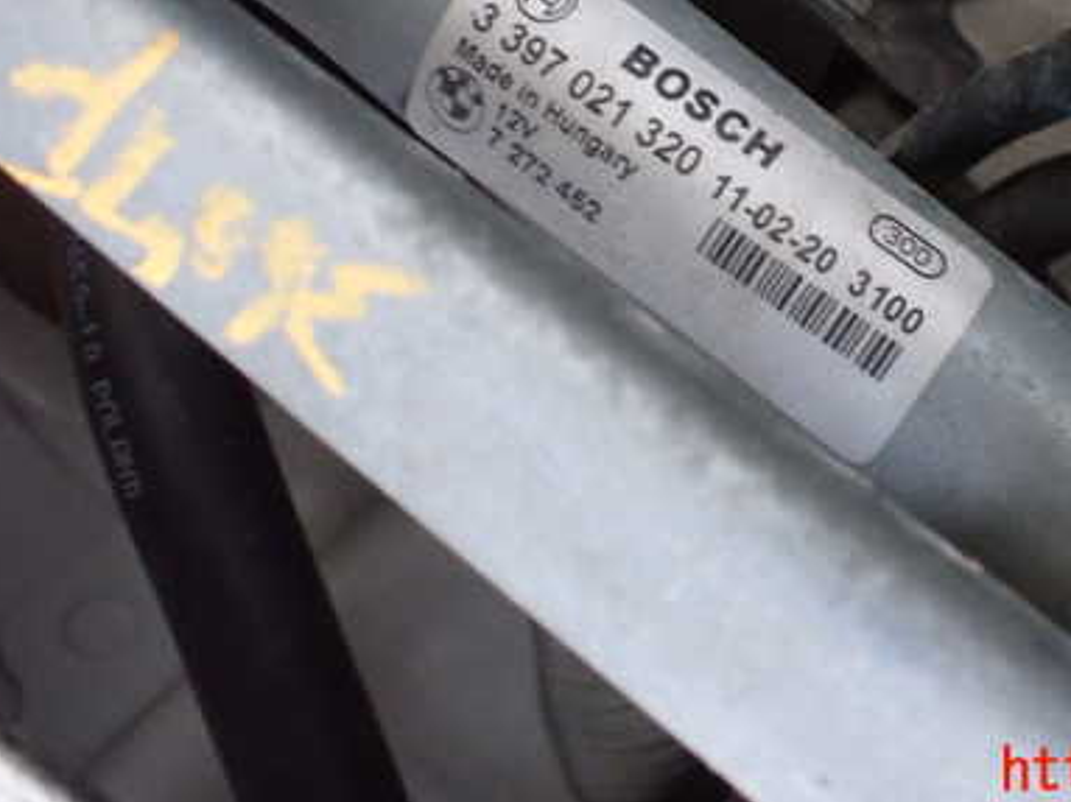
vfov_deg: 30.2
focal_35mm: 47
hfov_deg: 39.4
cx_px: 794
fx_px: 1454
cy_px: 179
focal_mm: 5.4
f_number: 2.3
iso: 1000
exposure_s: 1/30
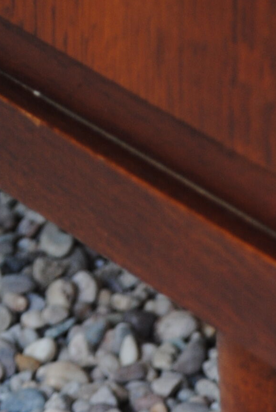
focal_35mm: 240
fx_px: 2748
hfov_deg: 5.7
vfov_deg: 8.4
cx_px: 340
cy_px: 635
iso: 200
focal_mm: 48
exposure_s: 1/40
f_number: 5.6
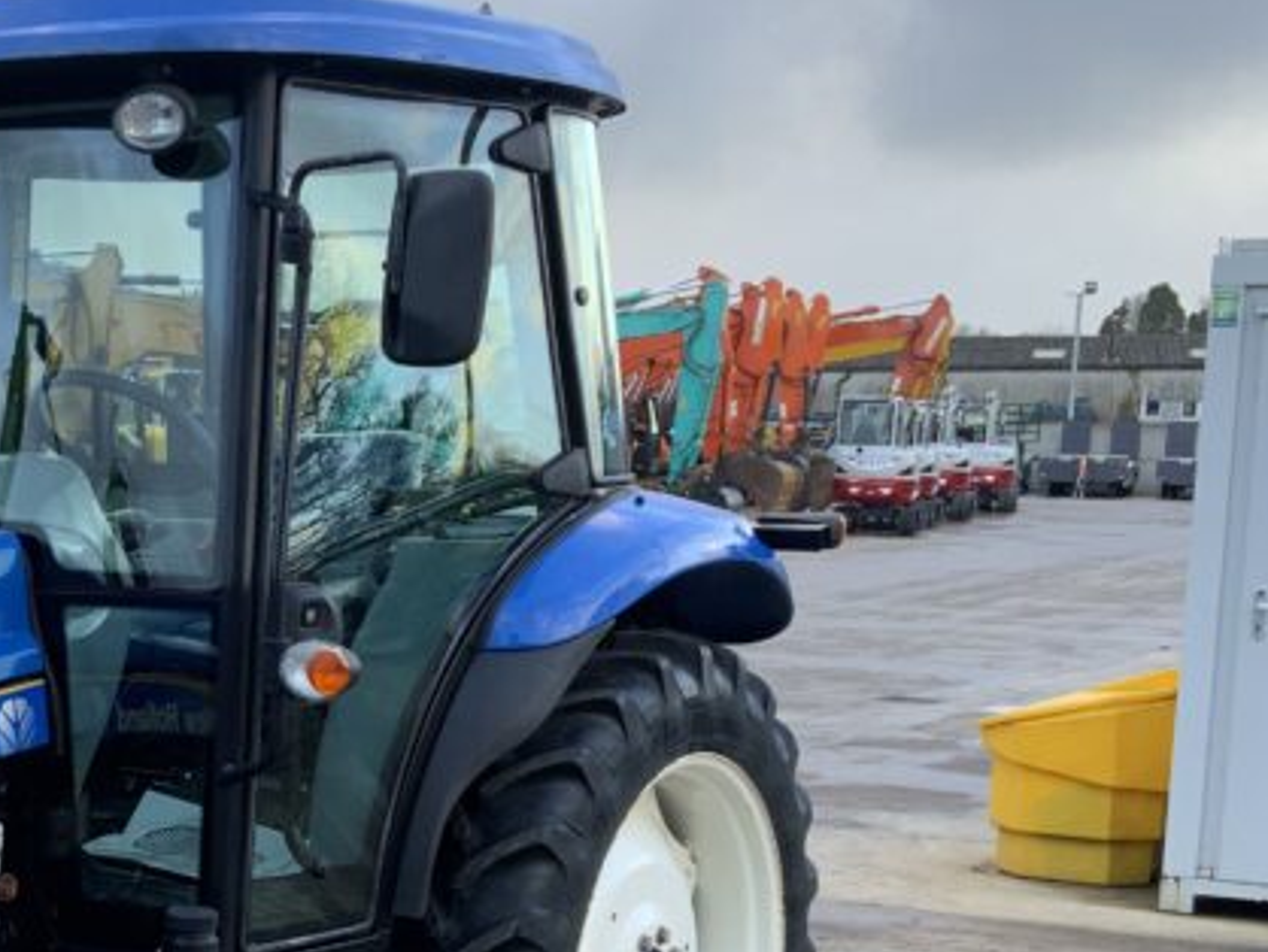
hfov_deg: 26.4
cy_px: 864
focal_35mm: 71
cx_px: 106
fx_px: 2602
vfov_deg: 20.3
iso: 25
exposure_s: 1/122
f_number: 1.8
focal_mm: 3
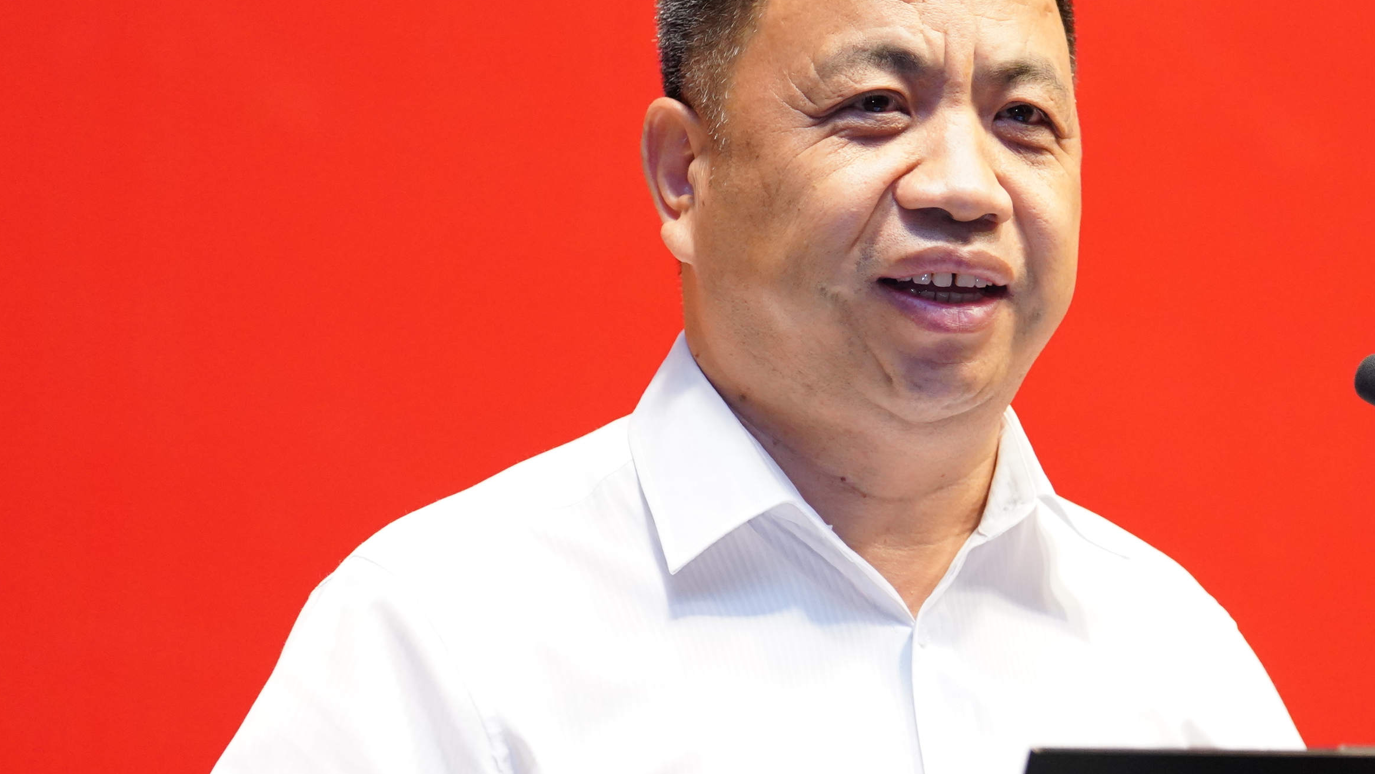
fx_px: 13600
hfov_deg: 5.8
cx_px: 1216
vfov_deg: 3.3
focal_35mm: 373
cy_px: 493
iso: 2500
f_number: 2.8
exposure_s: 1/125
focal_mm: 161
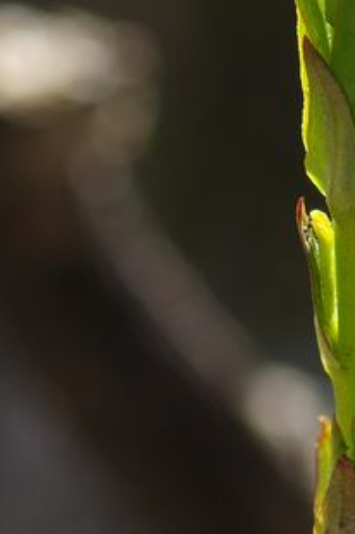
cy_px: 531
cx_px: 366
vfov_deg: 3.0
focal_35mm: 678
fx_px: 10050
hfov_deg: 2.0
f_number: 5.6
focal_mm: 100
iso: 200
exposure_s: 1/250
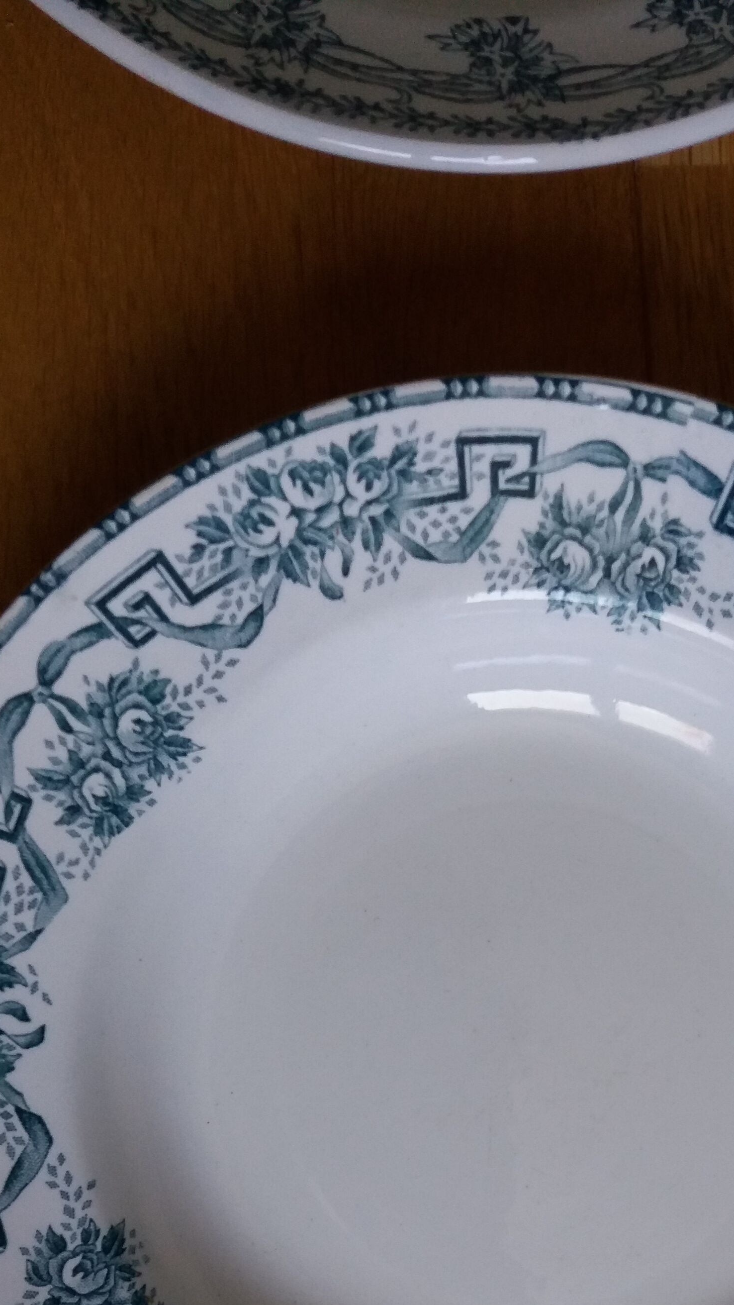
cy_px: 1025
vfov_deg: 41.2
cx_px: 528
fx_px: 1660
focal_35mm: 48
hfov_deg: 24.7
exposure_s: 1/100
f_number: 1.9
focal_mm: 3.7
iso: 100
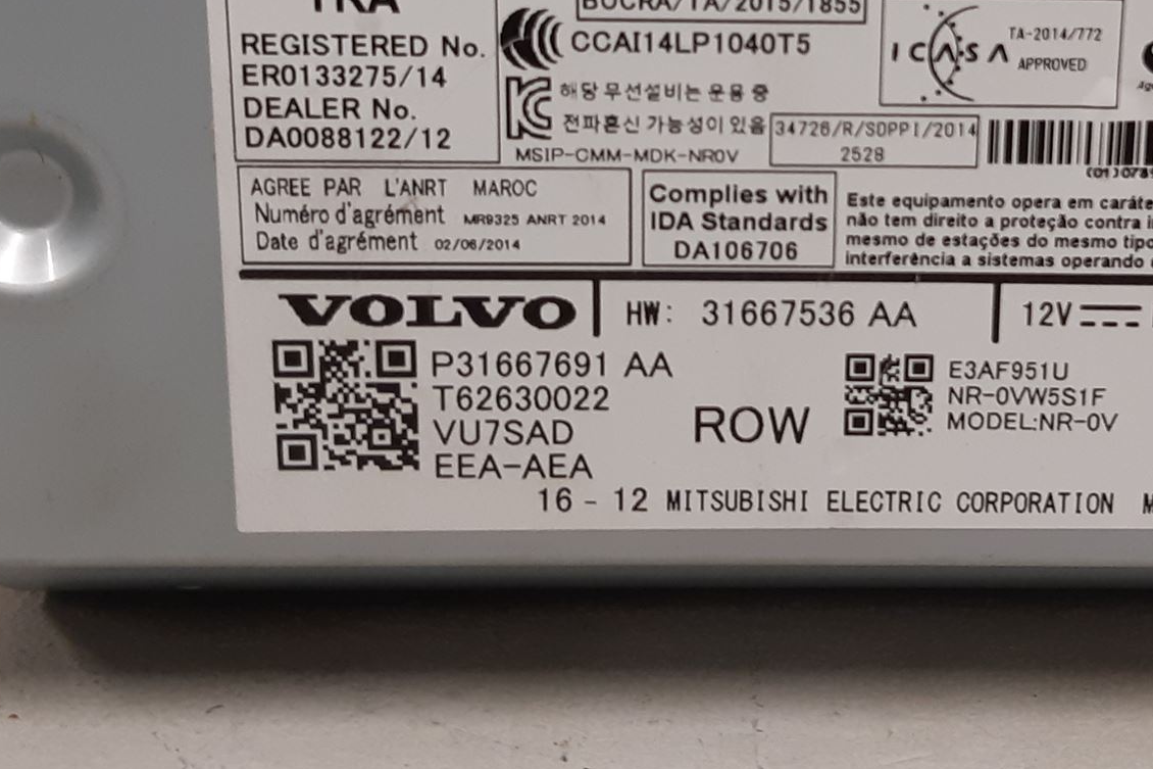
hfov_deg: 39.9
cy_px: 55
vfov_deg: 26.5
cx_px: 752
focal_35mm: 49
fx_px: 1569
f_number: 1.7
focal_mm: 3.93
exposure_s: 1/50
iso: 125
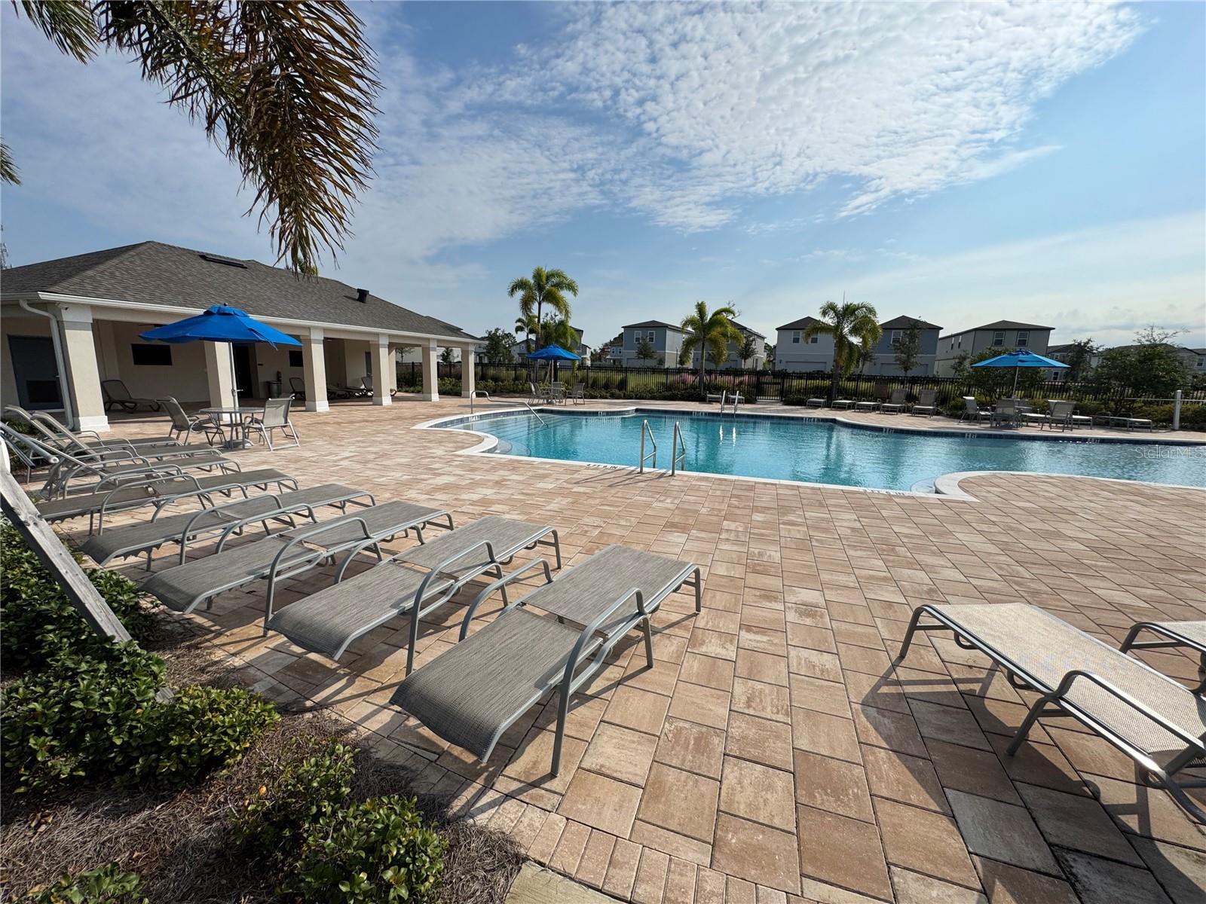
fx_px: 488
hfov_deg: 102.1
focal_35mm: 14
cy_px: 452
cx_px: 603
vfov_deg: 85.7
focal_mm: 2.22
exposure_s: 1/3906
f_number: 2.2
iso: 40
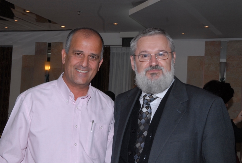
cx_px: 121
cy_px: 82
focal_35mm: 57
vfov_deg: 23.9
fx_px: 384
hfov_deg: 35.0
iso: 400
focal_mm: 38
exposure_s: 1/60
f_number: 10
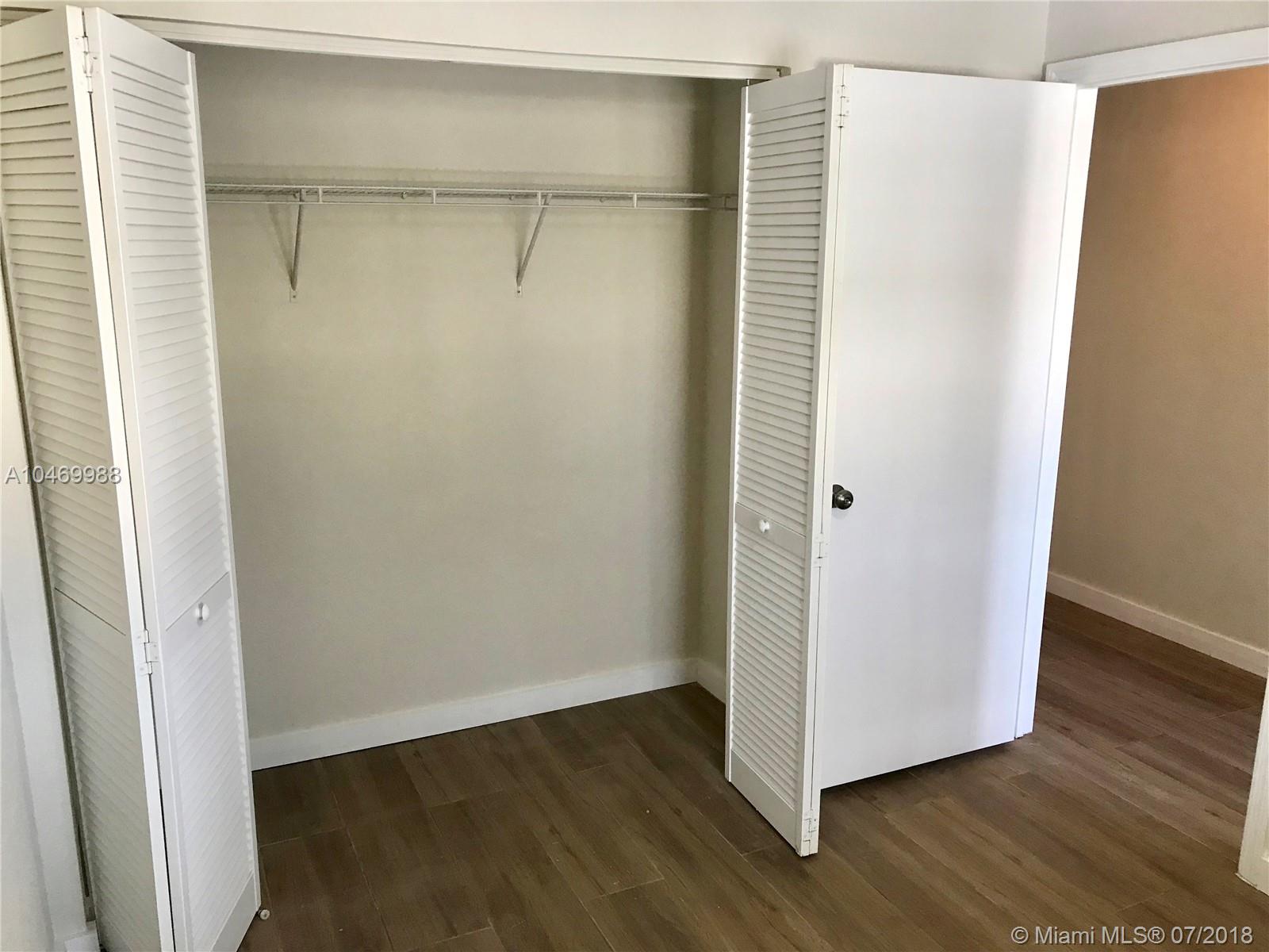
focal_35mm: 28
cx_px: 634
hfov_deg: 63.4
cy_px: 476
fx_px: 1026
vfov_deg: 49.7
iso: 32
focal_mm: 3.99
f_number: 1.8
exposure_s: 1/30
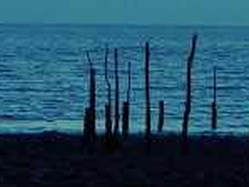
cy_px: 202
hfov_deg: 5.6
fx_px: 2512
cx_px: 418
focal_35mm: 349
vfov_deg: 4.3
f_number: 4.4
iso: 100
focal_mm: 11.7
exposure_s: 1/60
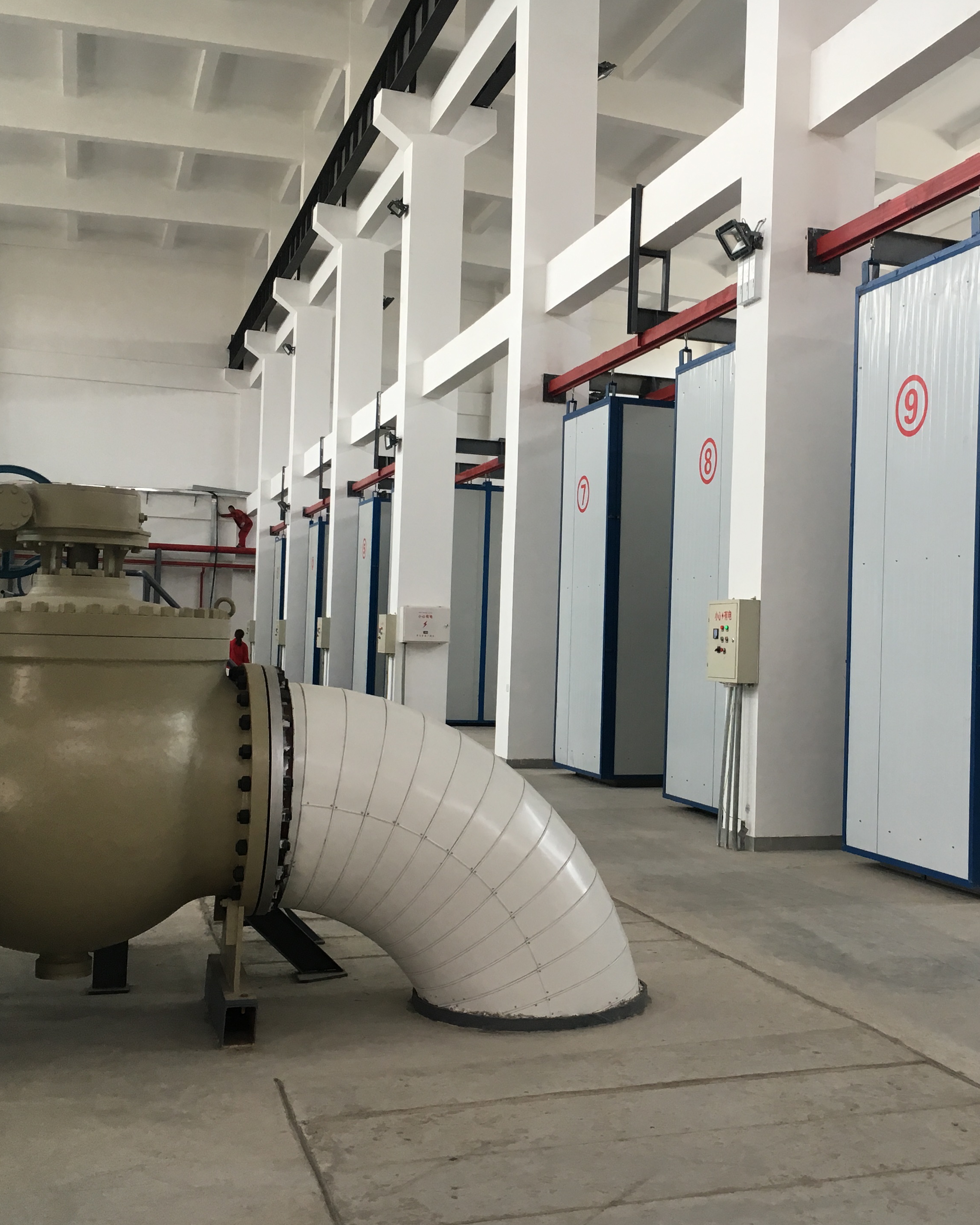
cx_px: 664
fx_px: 1450
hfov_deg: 36.9
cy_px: 611
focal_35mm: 40
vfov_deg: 45.8
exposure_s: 1/33
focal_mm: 4.15
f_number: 2.2
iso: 32
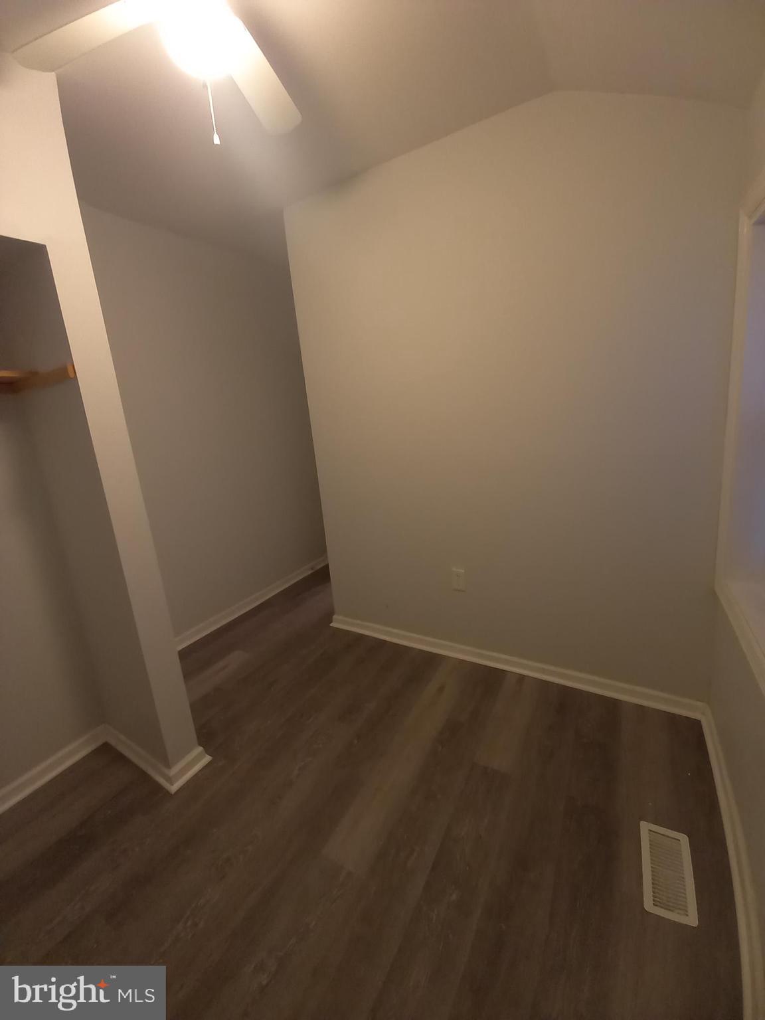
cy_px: 510
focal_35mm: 13
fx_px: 383
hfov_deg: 89.9
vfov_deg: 106.2
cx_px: 382
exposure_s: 1/24
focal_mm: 1.42
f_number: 2.2
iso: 250
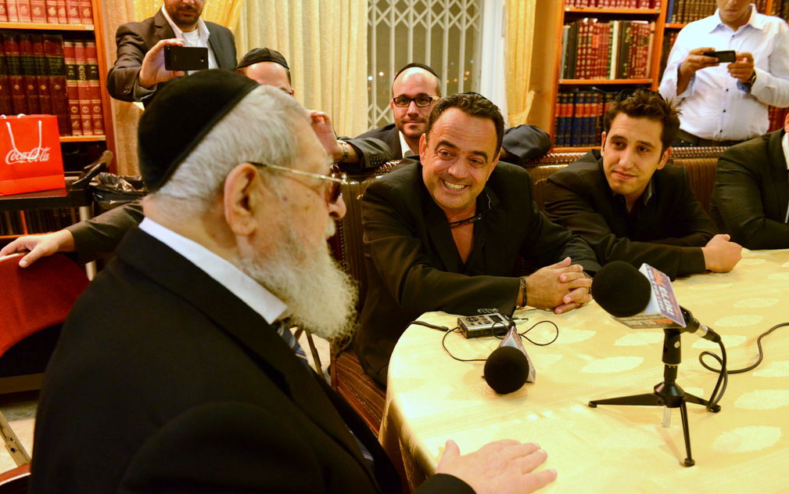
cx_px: 393
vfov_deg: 41.8
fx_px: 645
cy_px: 265
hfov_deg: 62.9
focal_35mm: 30
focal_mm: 29
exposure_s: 1/80
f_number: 5
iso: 3200
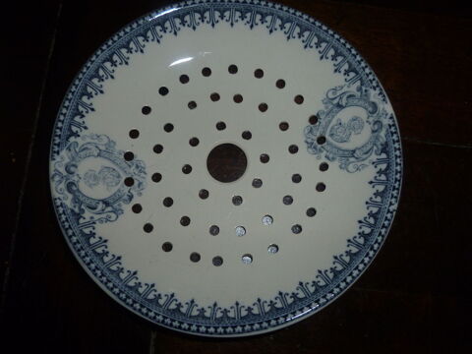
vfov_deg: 49.7
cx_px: 236
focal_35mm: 28
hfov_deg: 63.4
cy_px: 177
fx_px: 382
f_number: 2.8
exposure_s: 1/30
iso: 125
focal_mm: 5
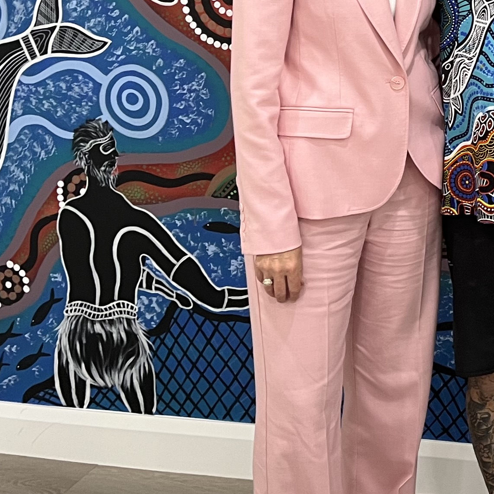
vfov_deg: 20.2
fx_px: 1308
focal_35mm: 81
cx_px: 719
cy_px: -80
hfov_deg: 19.0
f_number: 1.6
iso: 64
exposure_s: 1/50
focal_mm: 5.1
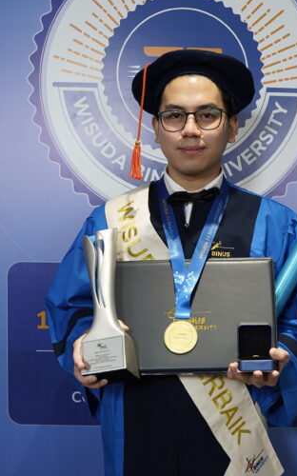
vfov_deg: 42.7
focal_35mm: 47
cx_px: 196
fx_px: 609
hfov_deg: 27.2
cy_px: 233
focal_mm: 20
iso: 200
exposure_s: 1/50
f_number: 2.8
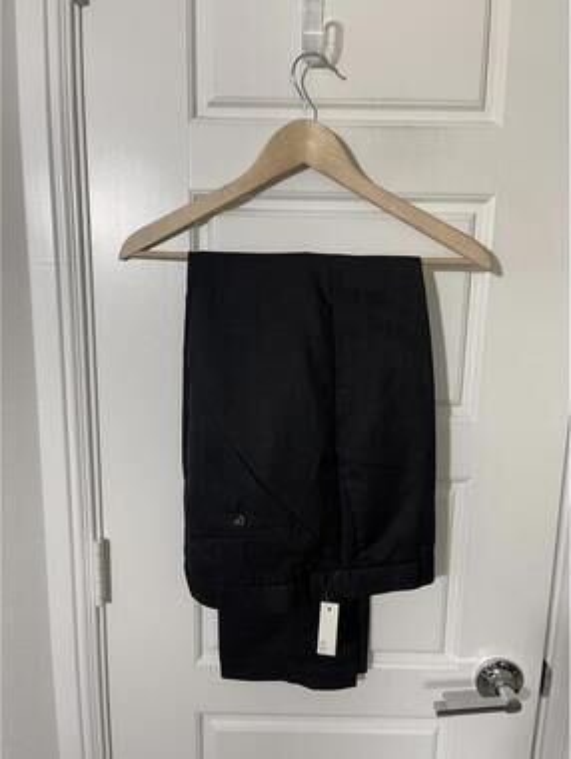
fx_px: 549
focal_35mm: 25
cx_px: 286
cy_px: 380
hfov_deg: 55.0
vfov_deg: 69.3
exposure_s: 1/60
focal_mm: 5.1
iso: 80
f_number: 1.6
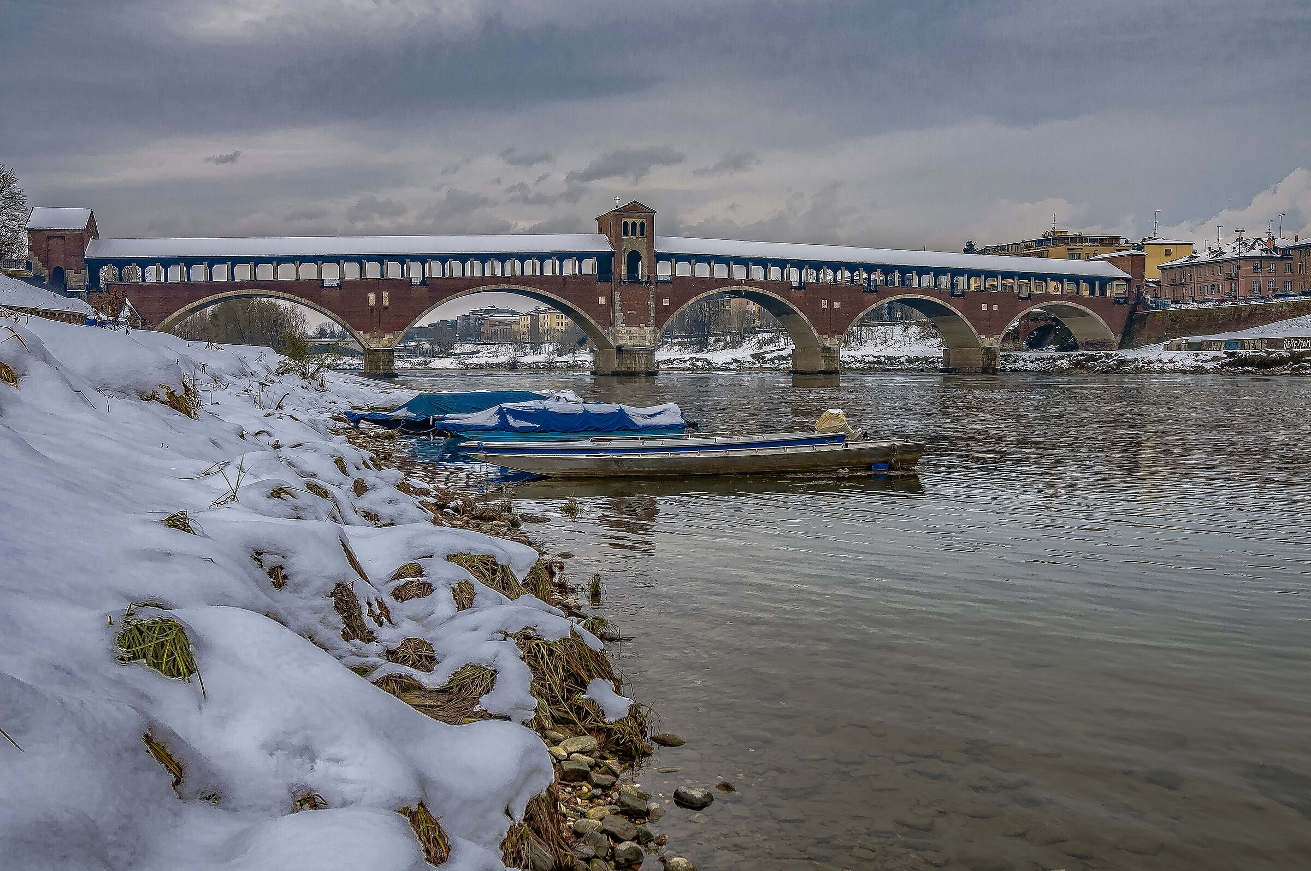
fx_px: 1146
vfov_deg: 41.6
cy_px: 436
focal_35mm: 32
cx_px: 656
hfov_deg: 59.6
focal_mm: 21
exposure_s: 1/160
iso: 100
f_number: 6.3
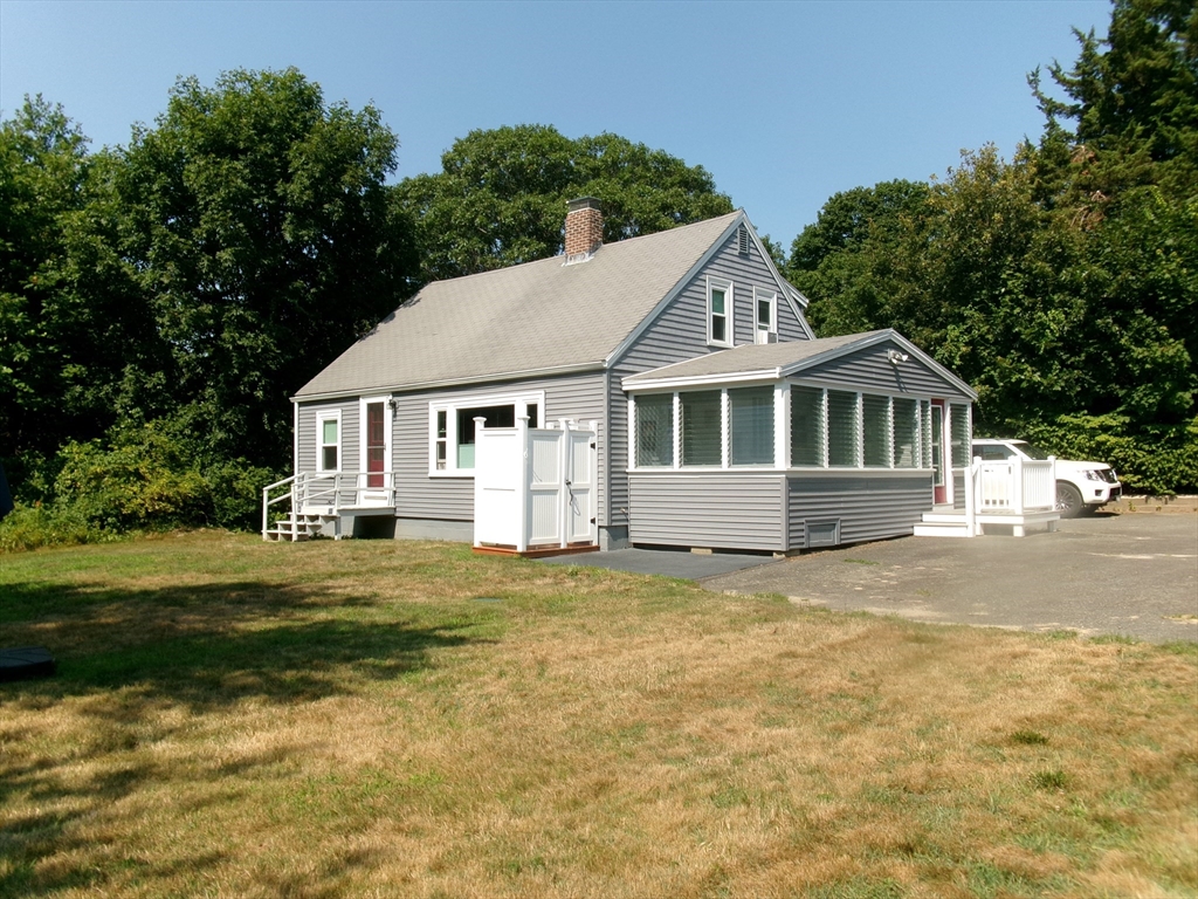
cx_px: 599
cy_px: 450
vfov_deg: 49.7
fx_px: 969
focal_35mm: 28
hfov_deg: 63.4
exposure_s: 1/110
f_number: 10.8
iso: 100
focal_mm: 5.1
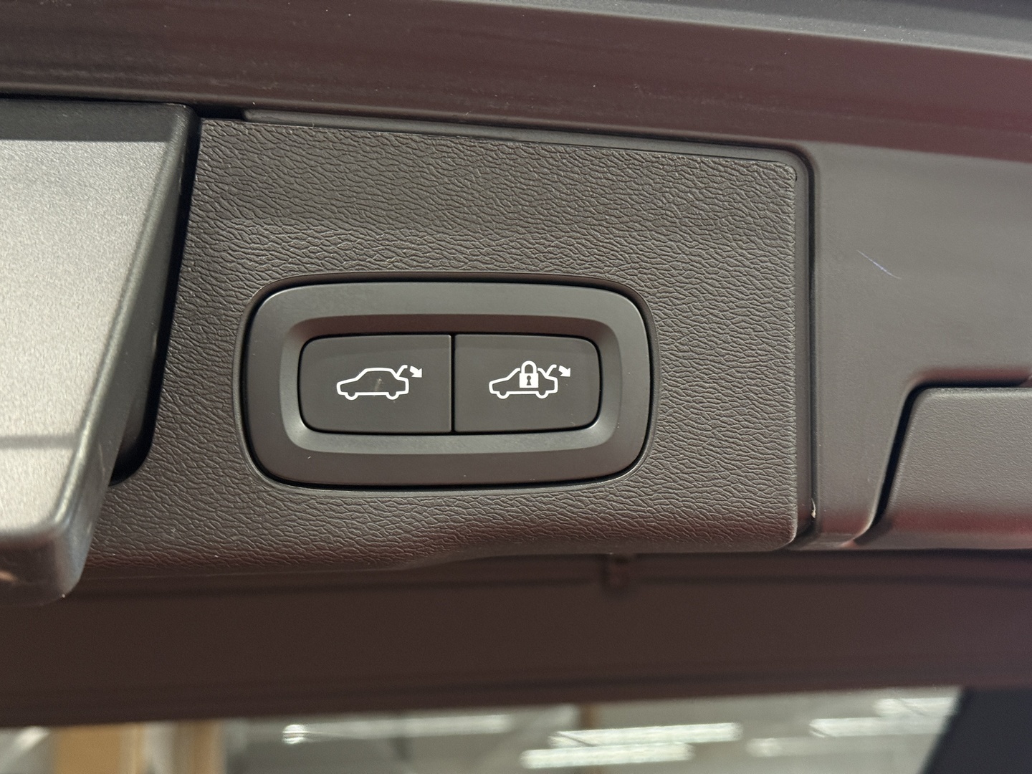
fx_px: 1103
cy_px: 387
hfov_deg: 50.1
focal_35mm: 37
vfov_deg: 38.7
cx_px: 516
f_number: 1.78
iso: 250
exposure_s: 1/60
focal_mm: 6.76
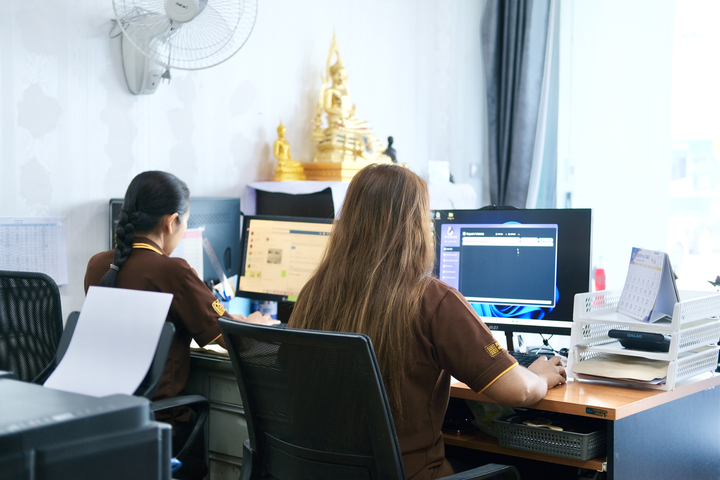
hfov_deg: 37.5
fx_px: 1060
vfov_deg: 25.5
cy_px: 240
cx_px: 360
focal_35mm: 53
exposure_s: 1/105
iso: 320
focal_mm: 35
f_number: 2
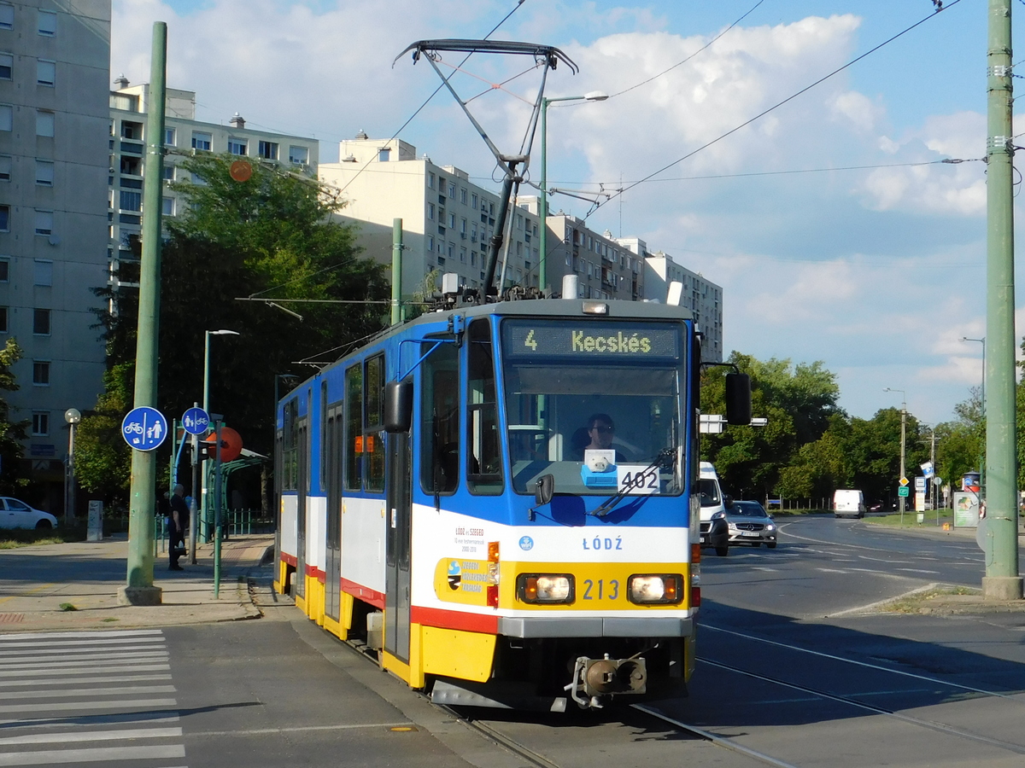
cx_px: 512
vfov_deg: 32.2
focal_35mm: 45
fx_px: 1332
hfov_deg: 42.1
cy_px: 384
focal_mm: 8
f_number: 3.7
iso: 125
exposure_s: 1/1250
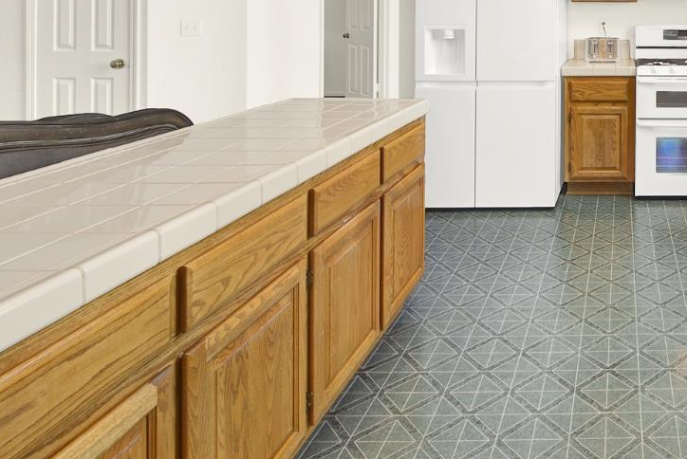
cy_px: 2
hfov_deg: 54.3
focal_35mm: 29
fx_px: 554
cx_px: 635
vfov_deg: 39.7
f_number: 14
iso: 100
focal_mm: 14
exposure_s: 1/15
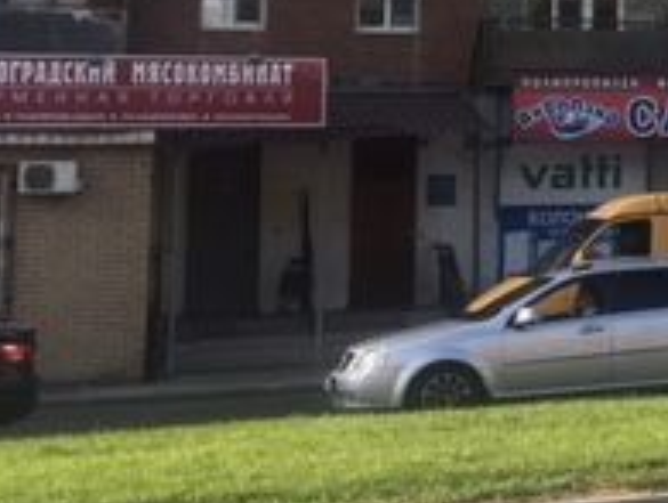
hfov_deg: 18.0
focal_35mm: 95
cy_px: -24
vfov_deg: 15.3
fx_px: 1837
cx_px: 1059
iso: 25
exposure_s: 1/693
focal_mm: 4.15
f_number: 2.2
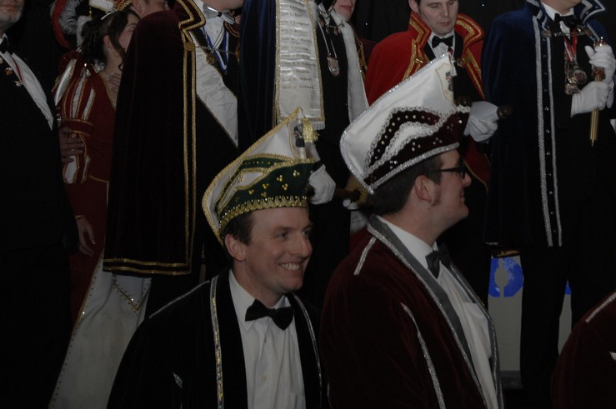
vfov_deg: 20.3
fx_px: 1128
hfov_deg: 30.1
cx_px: 457
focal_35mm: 66
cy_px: 79
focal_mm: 24
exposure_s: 1/125
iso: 250
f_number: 5.6
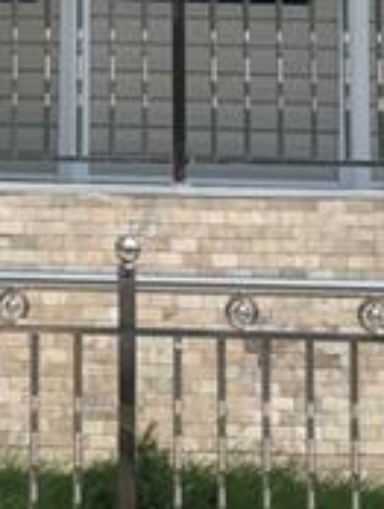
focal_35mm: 229
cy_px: -585
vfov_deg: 8.1
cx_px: -53
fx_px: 3379
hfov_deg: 6.5
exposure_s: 1/1499
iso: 16
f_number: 2.4
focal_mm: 6
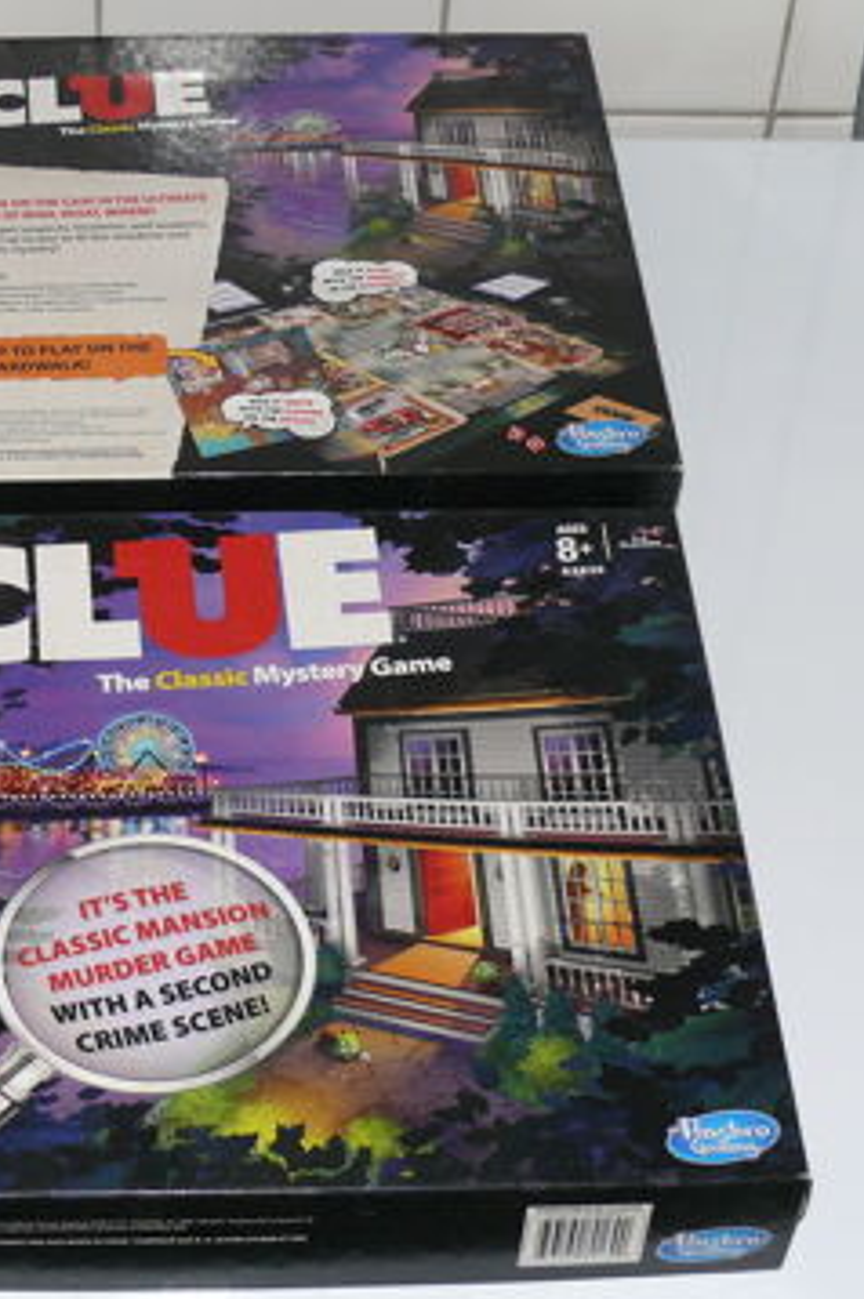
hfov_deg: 18.3
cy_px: 650
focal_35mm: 74
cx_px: 254
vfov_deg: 27.4
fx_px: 2669
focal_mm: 10
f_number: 3.2
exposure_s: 1/30
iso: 100
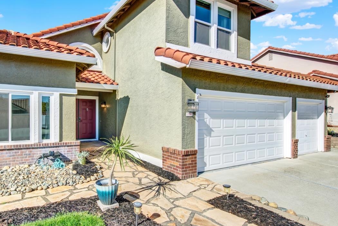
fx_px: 188
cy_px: 115
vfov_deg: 62.0
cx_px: 113
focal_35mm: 20
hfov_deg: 81.1
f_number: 14
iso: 100
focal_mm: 14
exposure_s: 1/100
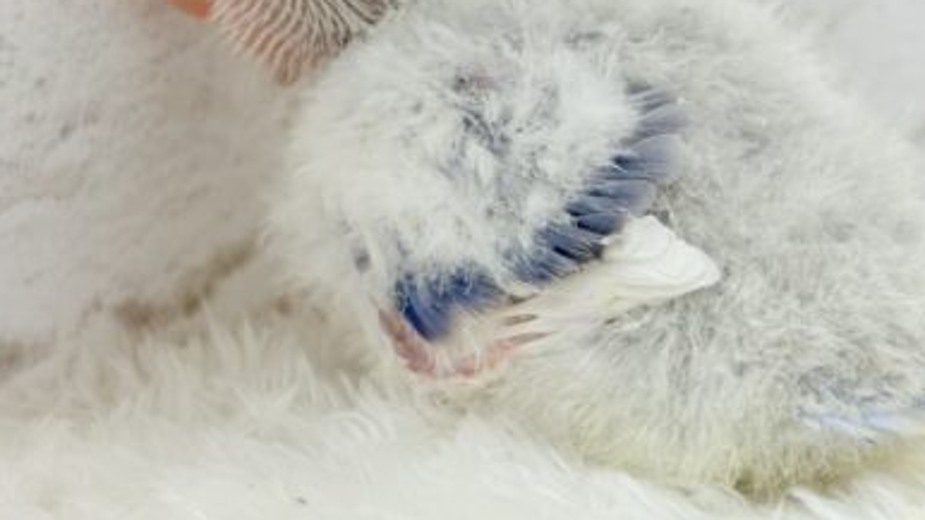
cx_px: 590
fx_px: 2305
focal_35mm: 94
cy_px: 62
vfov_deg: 12.8
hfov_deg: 22.6
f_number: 1.6
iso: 100
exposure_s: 1/100
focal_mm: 5.96
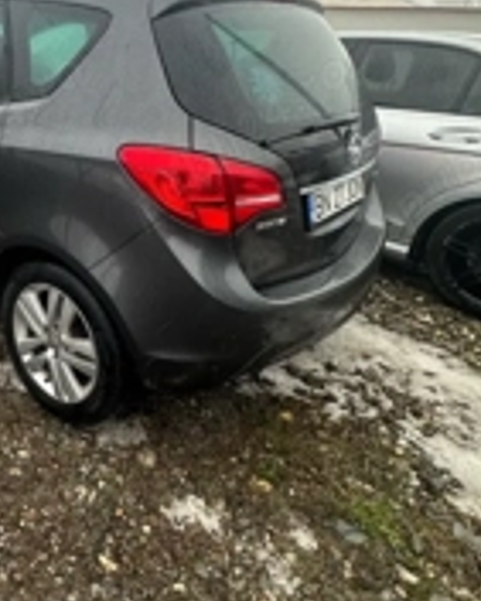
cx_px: 41
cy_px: 181
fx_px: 551
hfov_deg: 42.9
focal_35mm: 31
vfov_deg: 55.4
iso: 64
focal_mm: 2.22
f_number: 2.2
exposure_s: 1/99
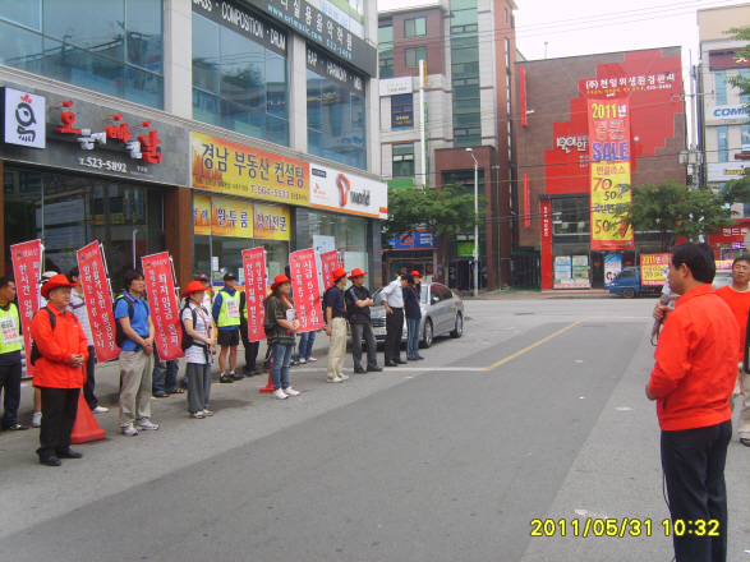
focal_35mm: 35
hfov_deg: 52.6
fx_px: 758
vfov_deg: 40.7
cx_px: 375
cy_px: 281
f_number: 2.8
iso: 50
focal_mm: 7.4
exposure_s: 1/500
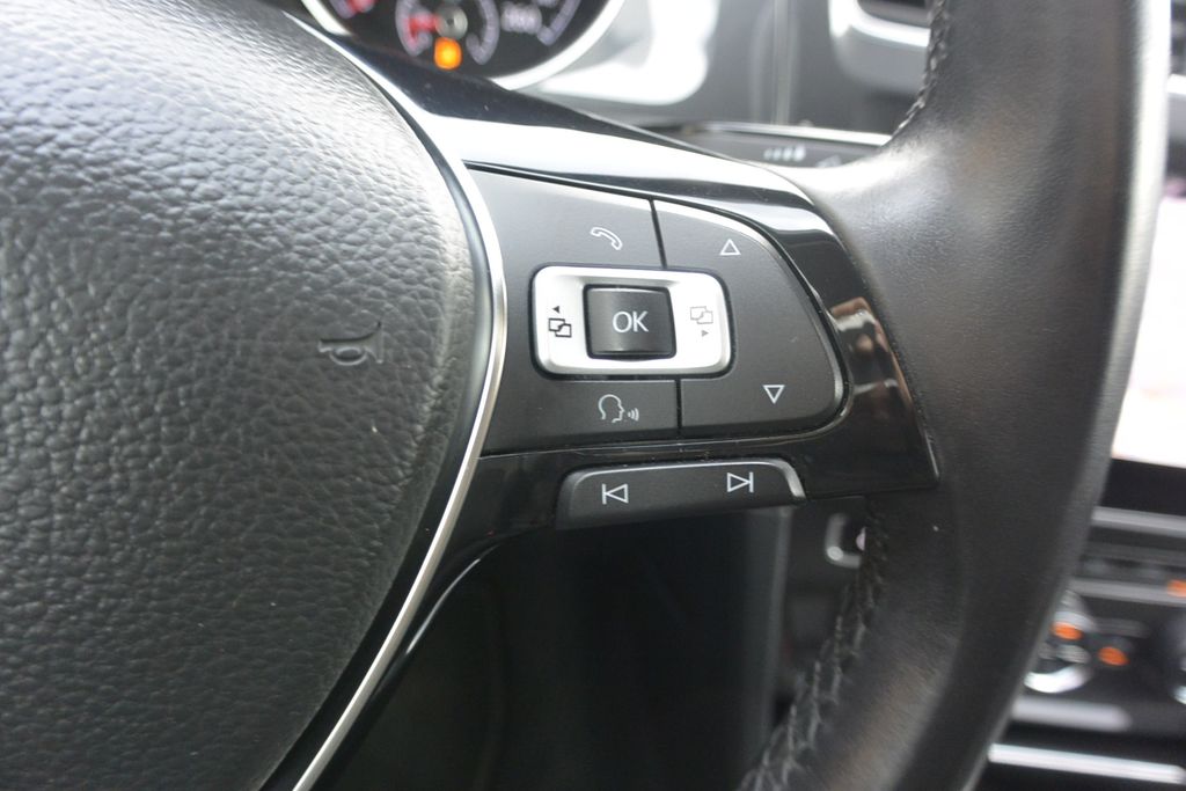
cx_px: 593
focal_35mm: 27
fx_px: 890
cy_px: 396
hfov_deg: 67.4
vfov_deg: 47.9
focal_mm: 10
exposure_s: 1/60
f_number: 3.5
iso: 560
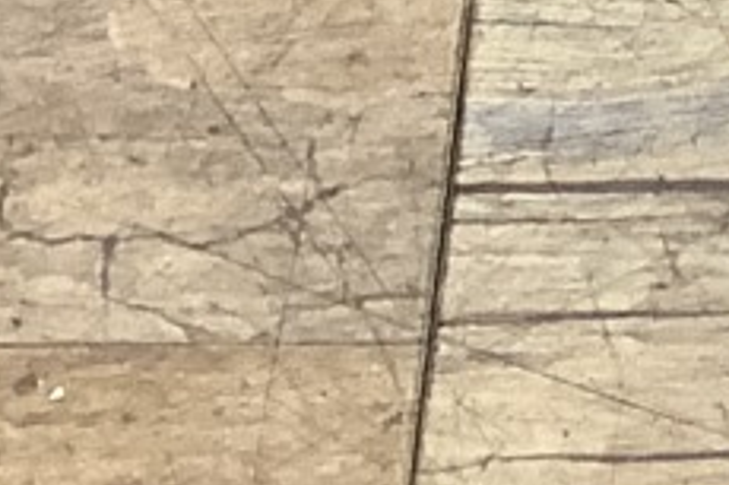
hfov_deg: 7.5
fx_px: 4674
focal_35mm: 231
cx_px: 2415
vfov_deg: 5.8
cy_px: -598
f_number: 2.4
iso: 125
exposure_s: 1/60
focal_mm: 3.3
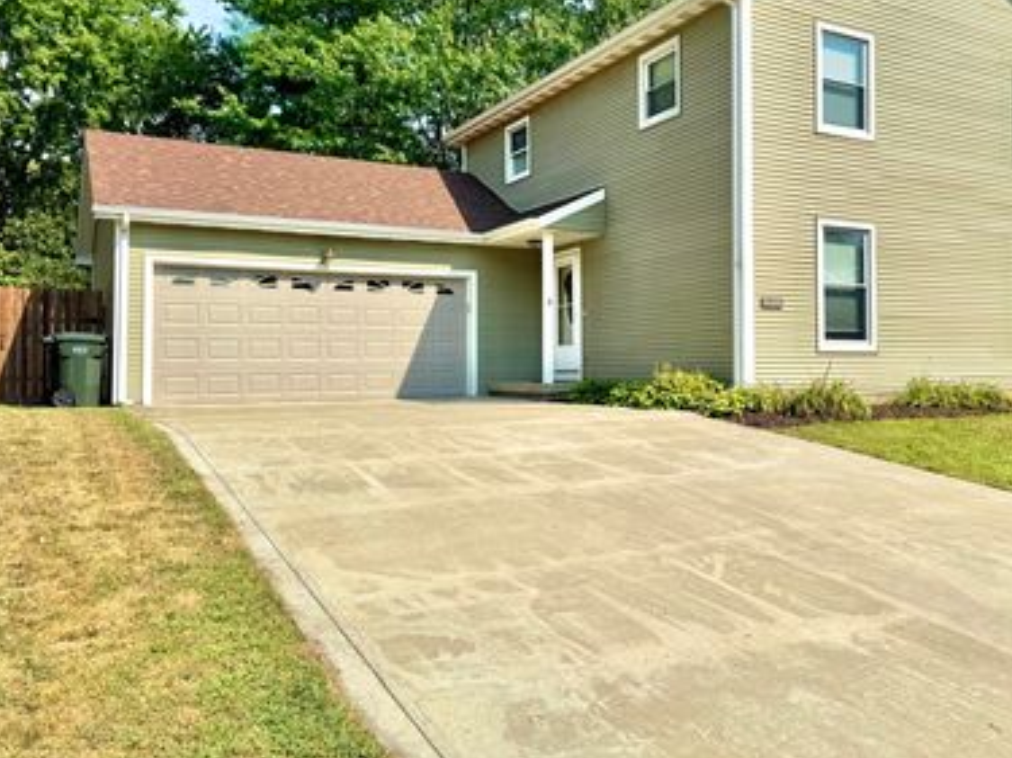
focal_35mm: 32
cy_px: 322
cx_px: 653
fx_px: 935
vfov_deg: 44.0
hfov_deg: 55.9
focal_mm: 6.76
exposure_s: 1/6410
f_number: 1.78
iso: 80
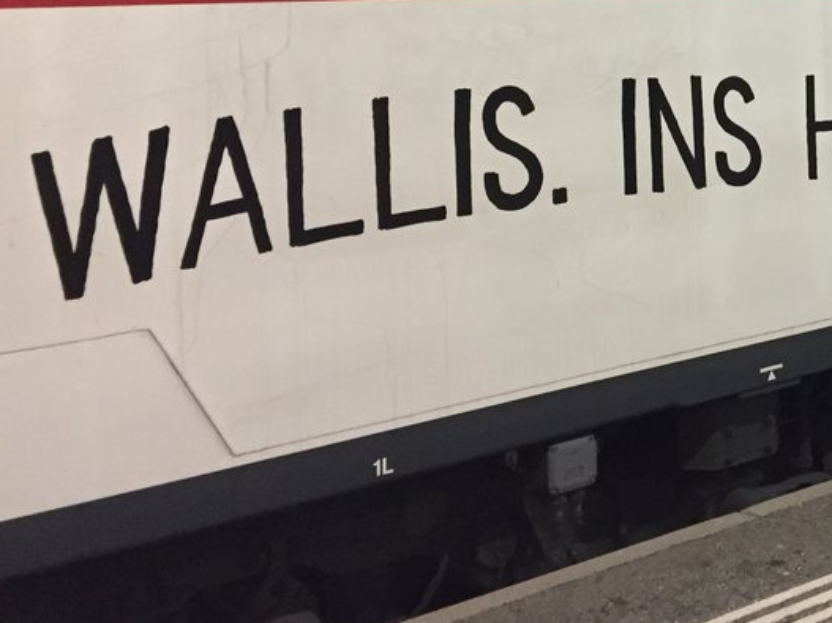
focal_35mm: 66
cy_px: -36
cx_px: 879
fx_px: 1586
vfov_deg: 21.3
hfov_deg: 27.3
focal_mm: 4.15
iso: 250
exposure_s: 1/20
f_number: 2.2
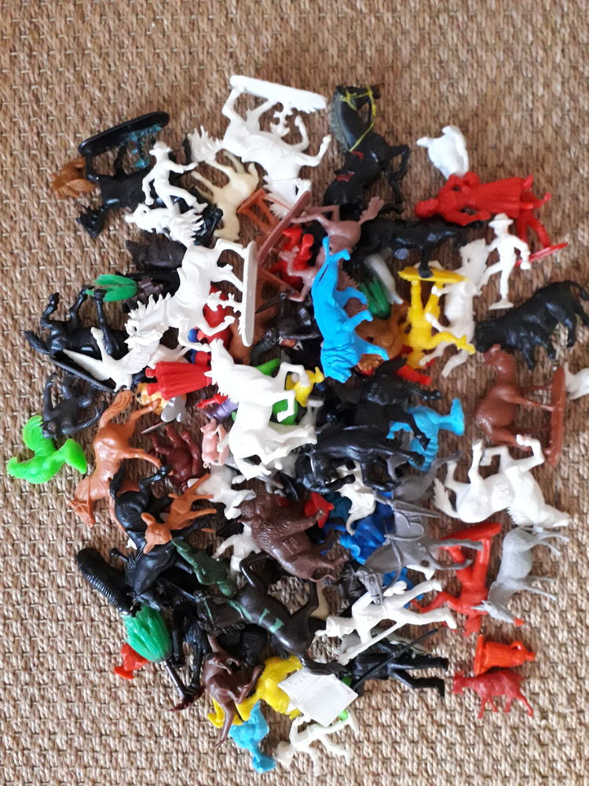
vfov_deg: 65.3
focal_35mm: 27
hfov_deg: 51.4
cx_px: 294
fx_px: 613
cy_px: 393
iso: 500
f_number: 1.9
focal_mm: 3.6
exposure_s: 1/20
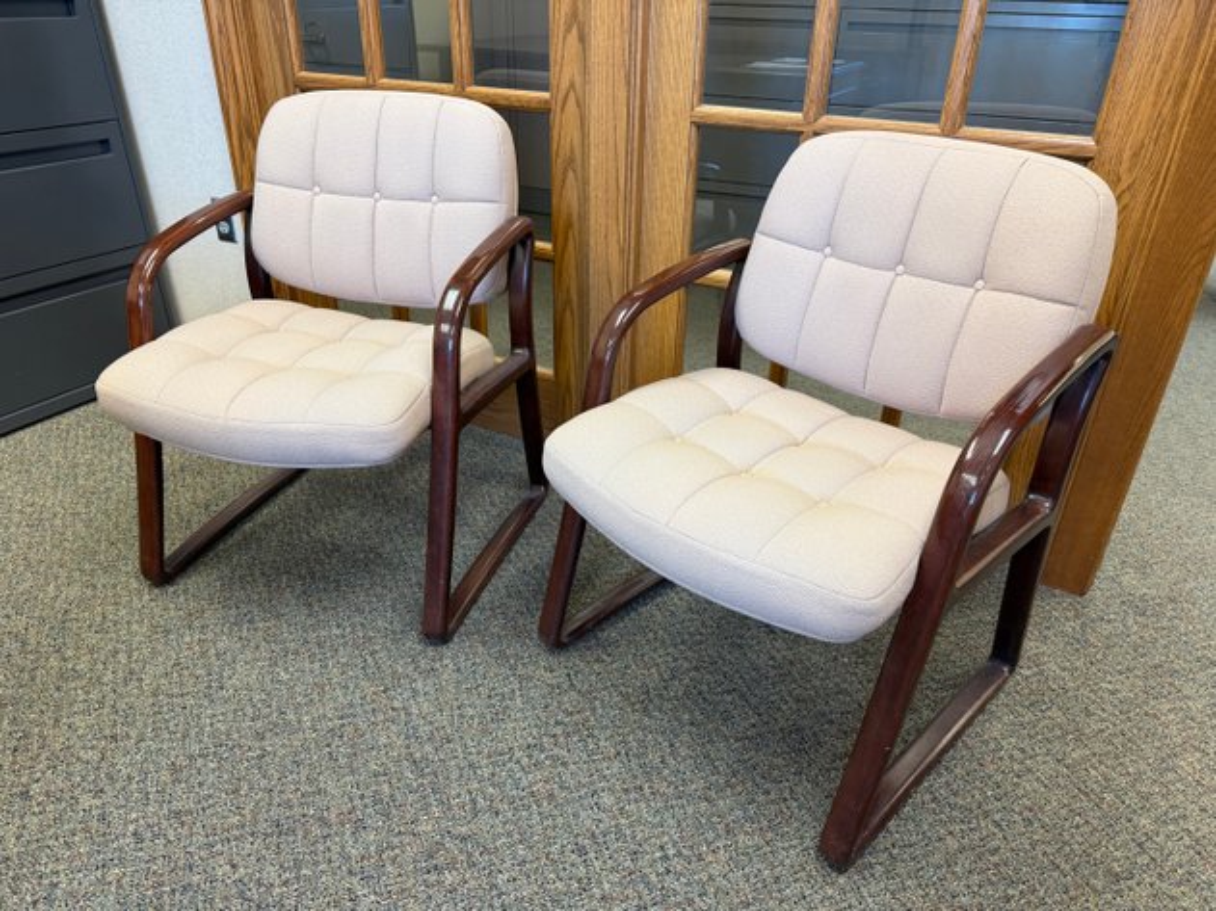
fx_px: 843
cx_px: 608
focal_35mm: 24
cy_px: 456
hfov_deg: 71.6
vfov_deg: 56.8
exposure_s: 1/60
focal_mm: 6.76
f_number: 1.78
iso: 160
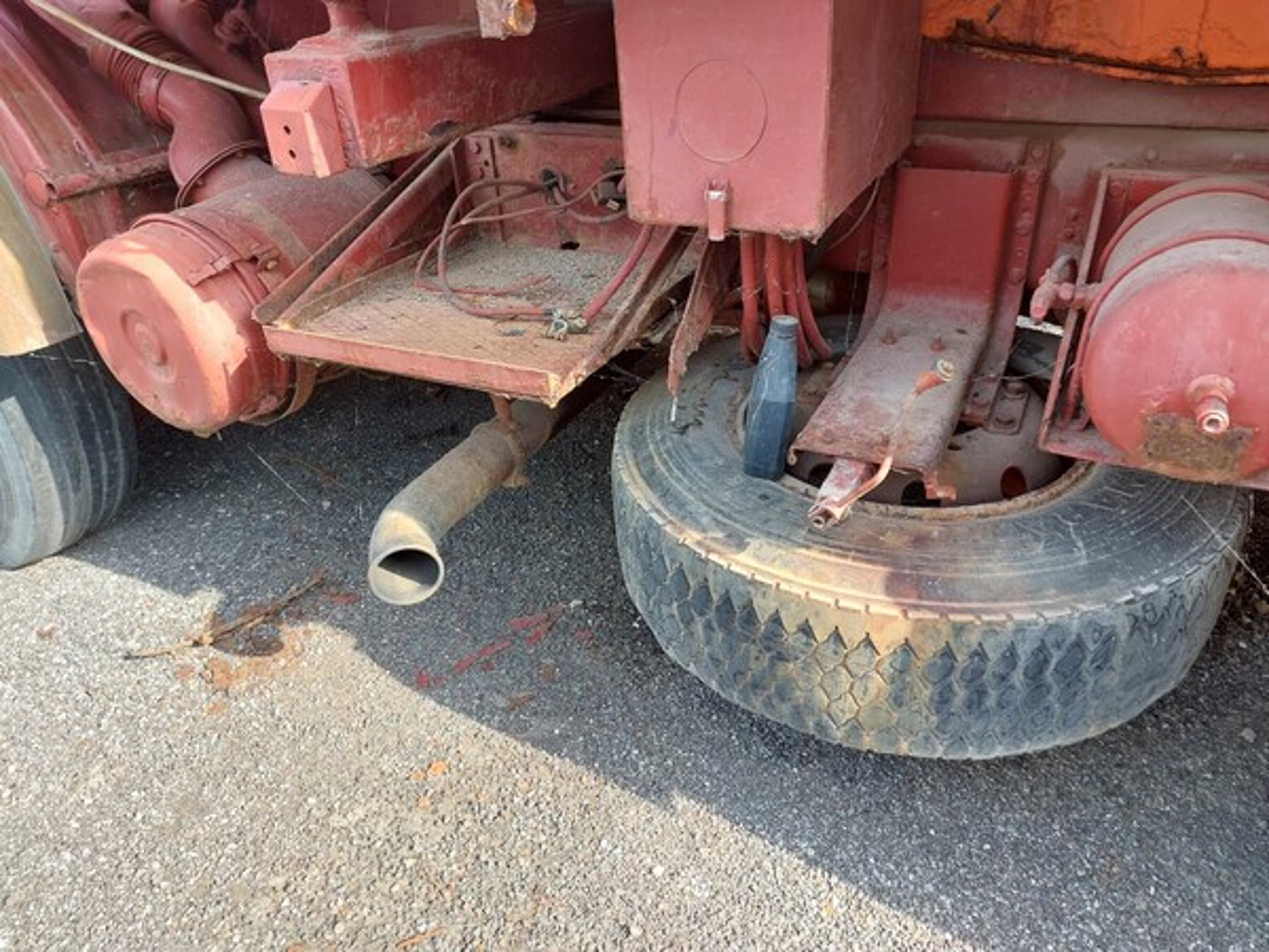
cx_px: 634
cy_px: 476
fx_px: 916
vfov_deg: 54.9
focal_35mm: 25
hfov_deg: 69.4
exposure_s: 1/100
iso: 25
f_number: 1.8
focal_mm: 5.23
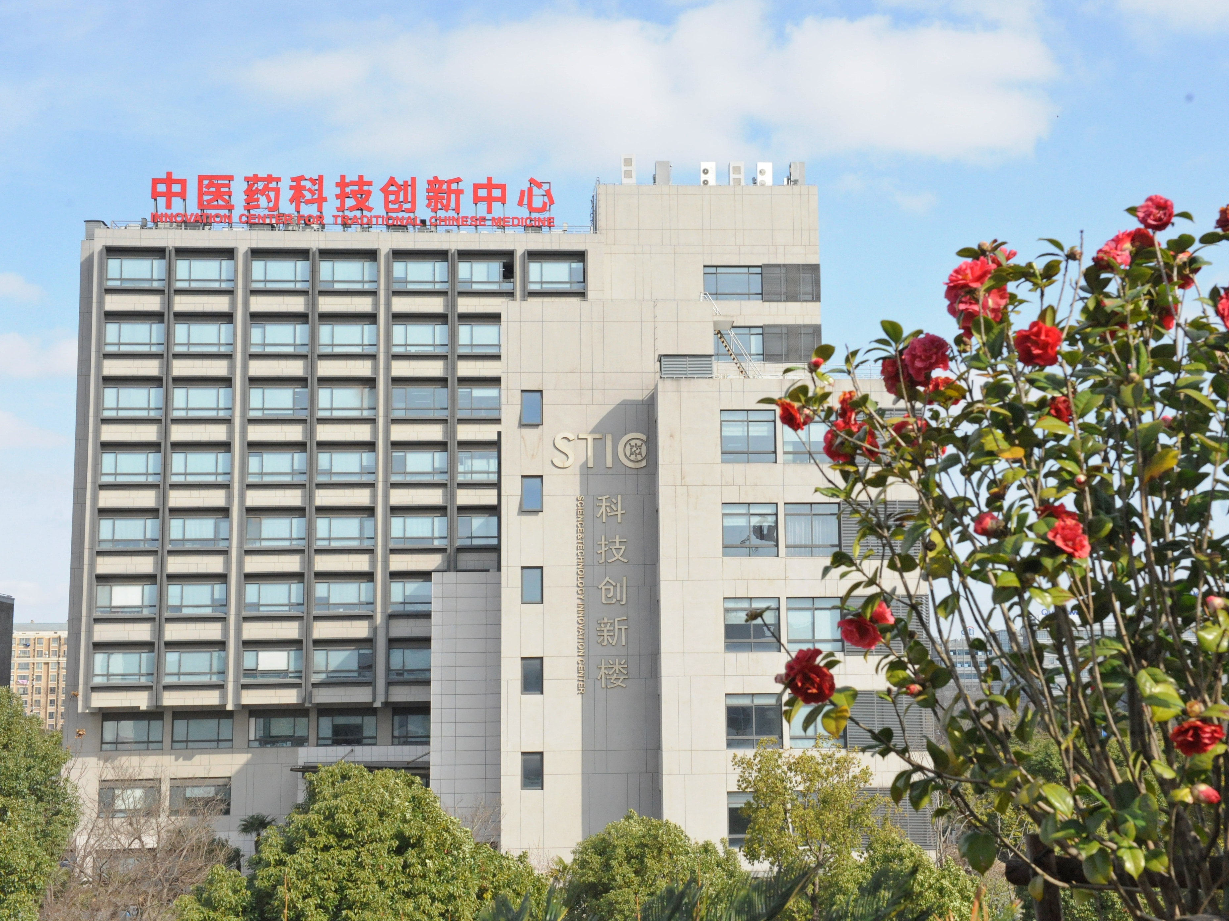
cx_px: 679
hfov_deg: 36.1
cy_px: 463
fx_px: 1882
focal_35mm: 53
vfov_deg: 27.5
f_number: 13
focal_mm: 48
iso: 4000
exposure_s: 1/2500
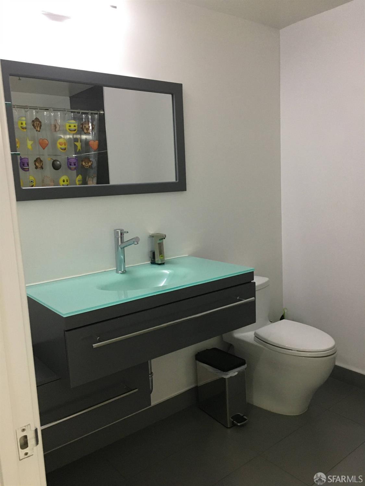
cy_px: 243
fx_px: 408
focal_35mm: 29
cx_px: 182
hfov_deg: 48.2
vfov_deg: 61.7
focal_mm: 4.15
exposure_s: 1/17
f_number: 2.2
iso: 200
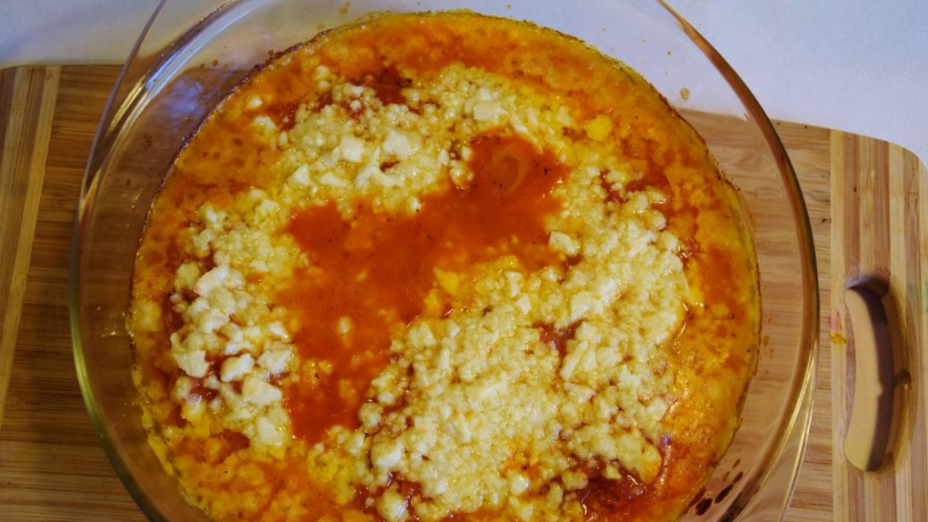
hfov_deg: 33.3
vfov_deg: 19.1
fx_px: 1550
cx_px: 464
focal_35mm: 63
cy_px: 291
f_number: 4.5
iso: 560
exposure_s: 1/60
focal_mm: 40
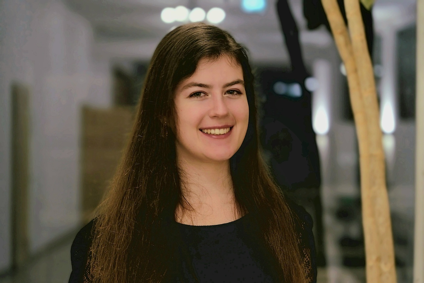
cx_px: 212
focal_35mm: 105
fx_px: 1236
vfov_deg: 13.0
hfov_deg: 19.5
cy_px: 142
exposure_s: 1/25
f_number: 2.8
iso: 800
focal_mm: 70
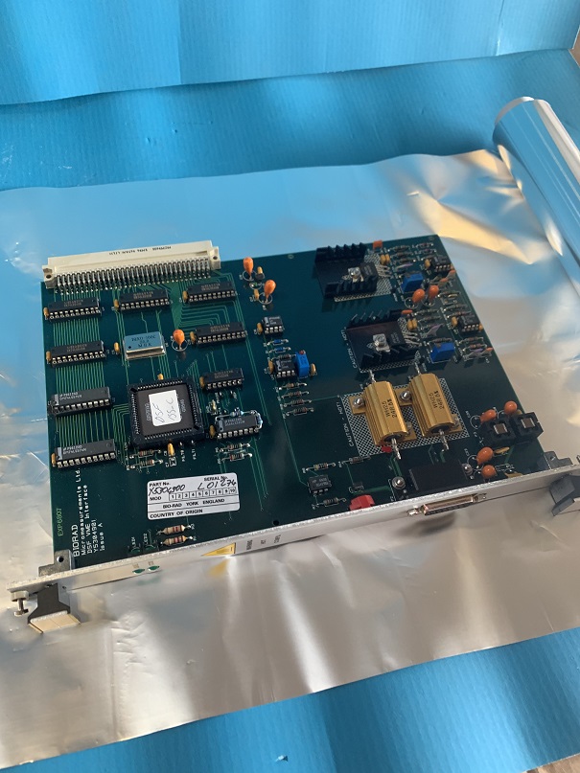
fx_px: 581
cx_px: 290
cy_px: 386
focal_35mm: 26
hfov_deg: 53.1
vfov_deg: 67.3
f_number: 1.8
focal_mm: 4.25
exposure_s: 1/60
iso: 160
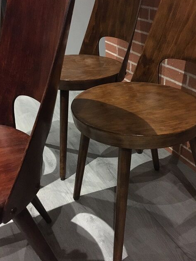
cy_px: 122
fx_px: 280
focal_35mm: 37
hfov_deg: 38.5
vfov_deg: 50.1
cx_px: 118
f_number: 2.2
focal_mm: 4.15
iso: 400
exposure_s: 1/17
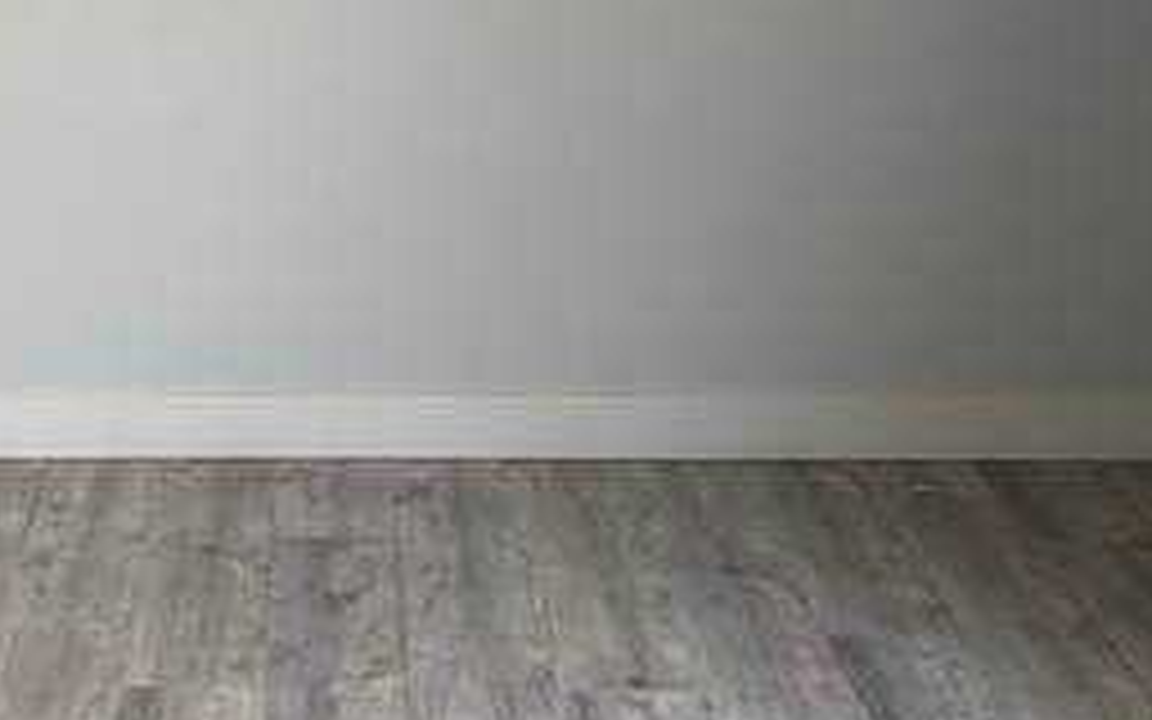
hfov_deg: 19.1
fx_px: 3328
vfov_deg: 12.1
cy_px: -86
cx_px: 22
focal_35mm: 106
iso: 125
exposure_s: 1/121
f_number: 1.6
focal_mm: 5.1
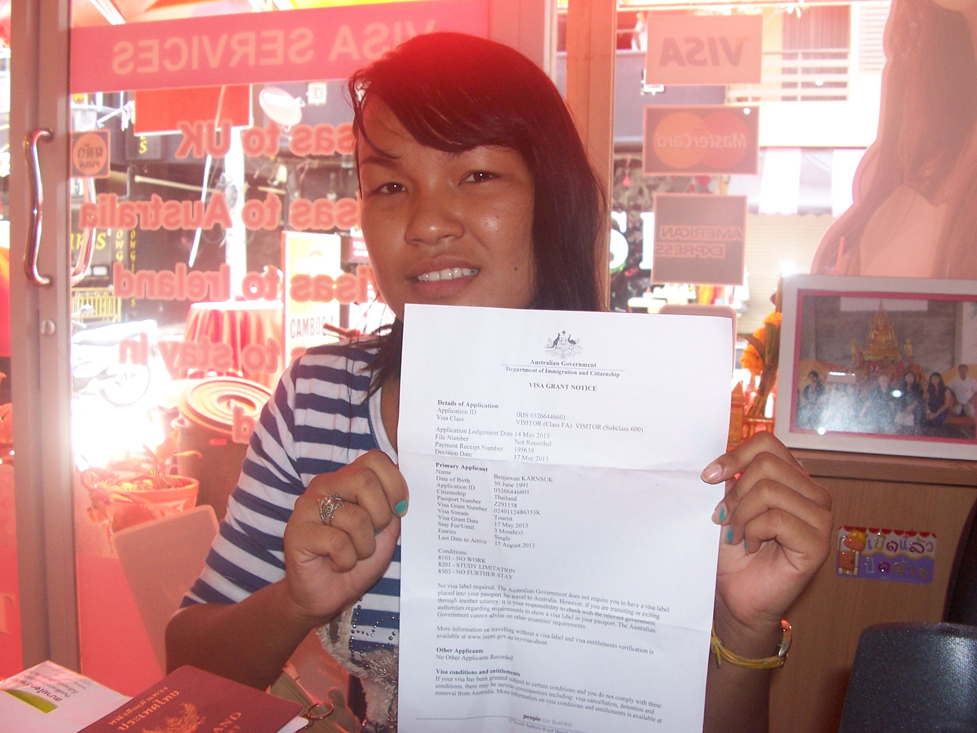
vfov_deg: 40.7
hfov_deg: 52.6
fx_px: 988
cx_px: 488
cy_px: 366
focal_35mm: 35
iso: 140
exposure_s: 1/60
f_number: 2.8
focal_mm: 6
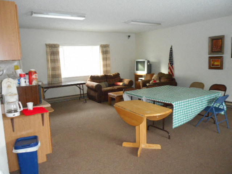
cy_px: 87
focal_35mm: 29
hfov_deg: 61.7
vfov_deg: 48.2
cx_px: 116
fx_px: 194
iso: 560
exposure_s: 1/25
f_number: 4
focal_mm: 5.2
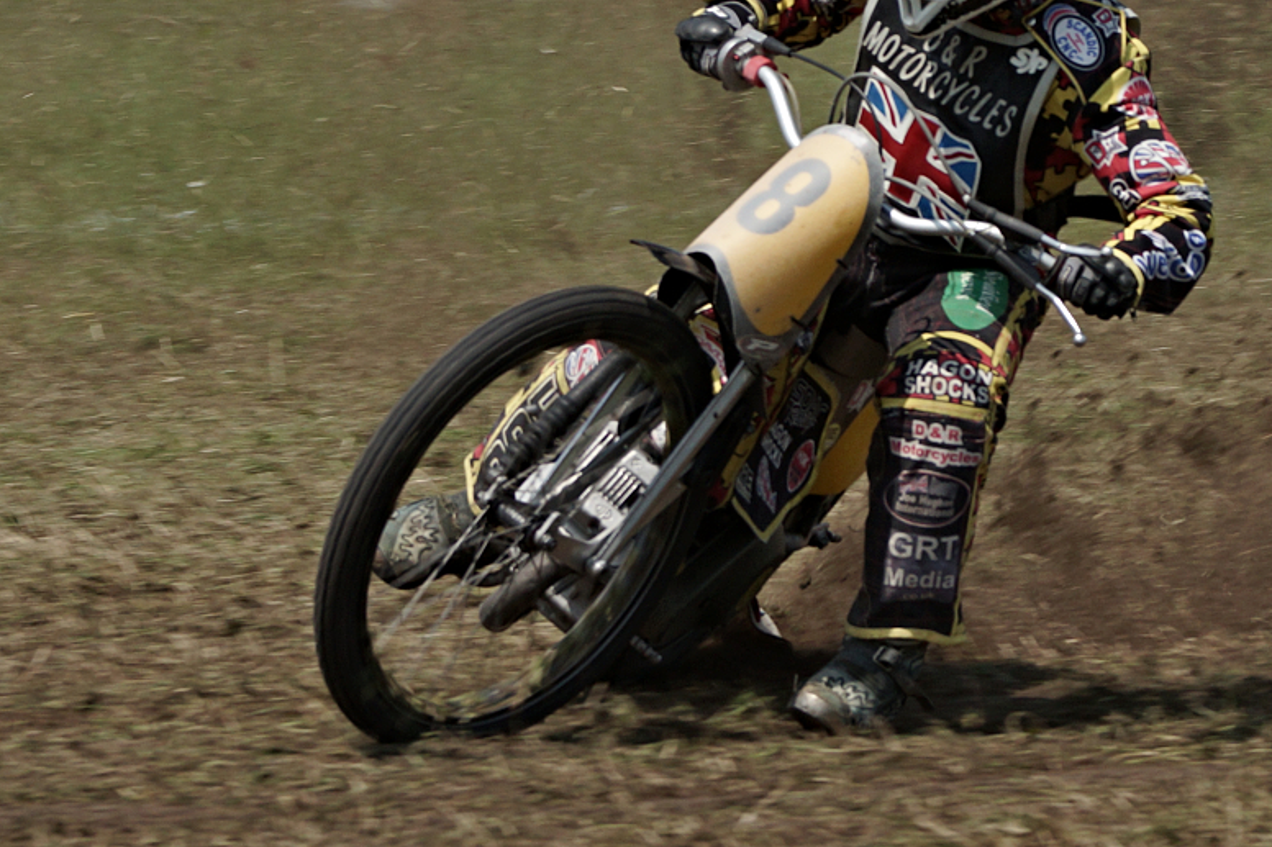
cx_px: 787
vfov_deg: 3.9
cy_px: 313
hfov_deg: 5.9
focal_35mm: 348
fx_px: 12293
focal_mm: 150
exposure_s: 1/800
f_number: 9
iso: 200
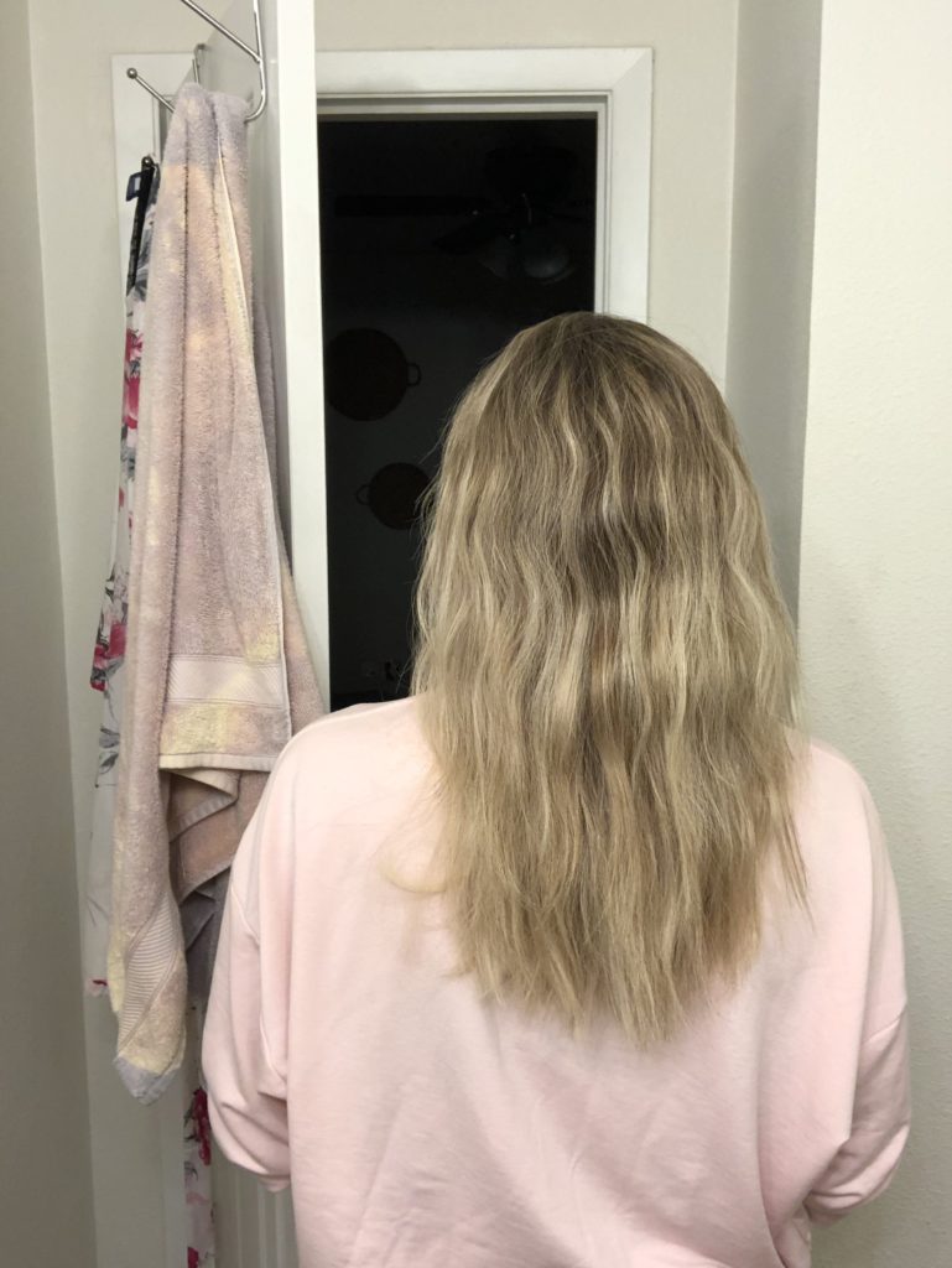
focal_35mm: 32
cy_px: 634
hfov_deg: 44.2
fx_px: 1172
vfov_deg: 56.8
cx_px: 476
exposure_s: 1/60
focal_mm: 2.87
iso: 100
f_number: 2.2
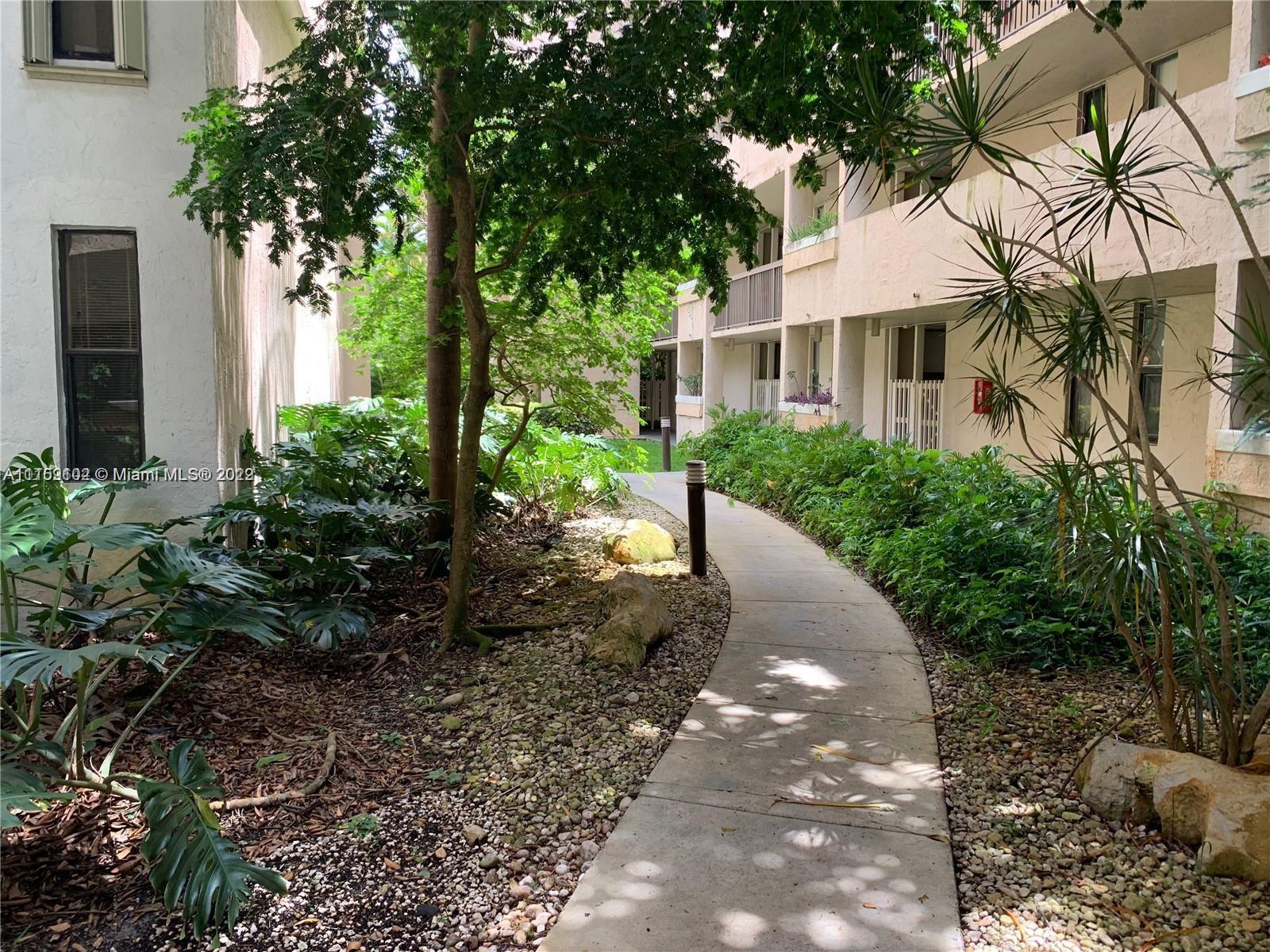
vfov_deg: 53.1
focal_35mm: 26
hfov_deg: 67.3
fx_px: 954
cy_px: 476
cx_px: 635
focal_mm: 4.25
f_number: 1.8
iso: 25
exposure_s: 1/122
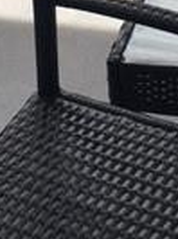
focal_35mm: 140
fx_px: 965
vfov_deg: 13.7
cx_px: 106
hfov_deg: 10.5
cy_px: -49
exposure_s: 1/1026
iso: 25
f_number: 2.2
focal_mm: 4.15
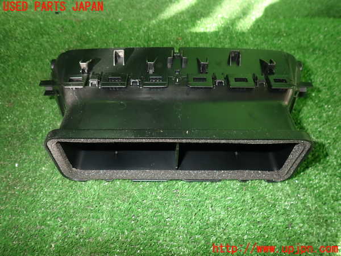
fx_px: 246
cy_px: 128
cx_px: 170
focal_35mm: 25
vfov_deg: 54.9
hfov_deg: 69.4
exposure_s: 1/30
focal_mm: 4.5
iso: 125
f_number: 5.6
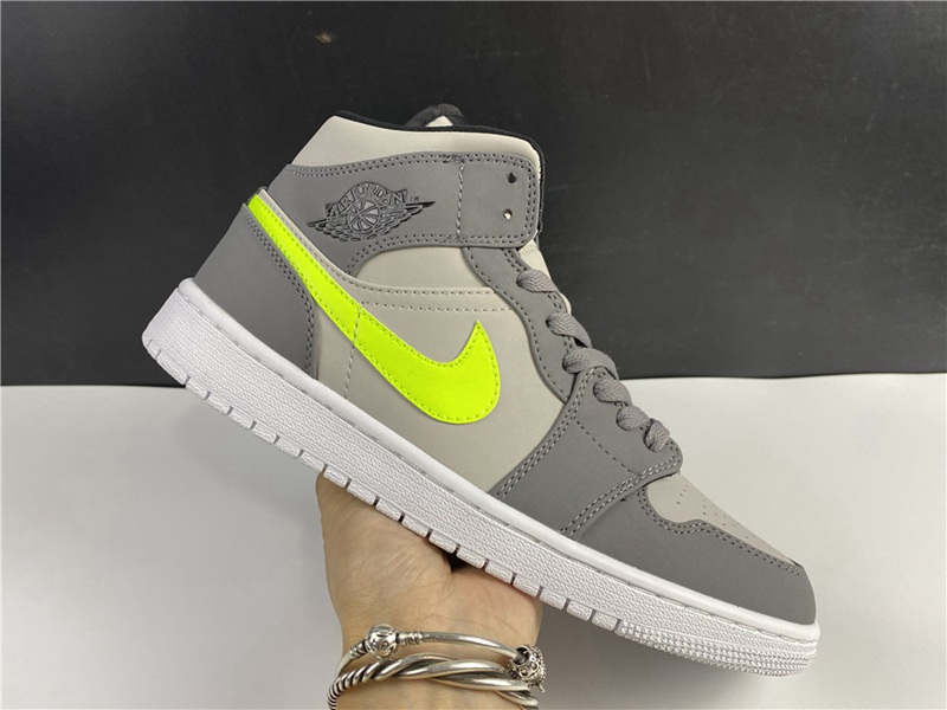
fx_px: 711
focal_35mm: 26
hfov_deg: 67.3
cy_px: 355
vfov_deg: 53.1
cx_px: 474
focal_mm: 4.25
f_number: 1.8
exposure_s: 1/100
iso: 64
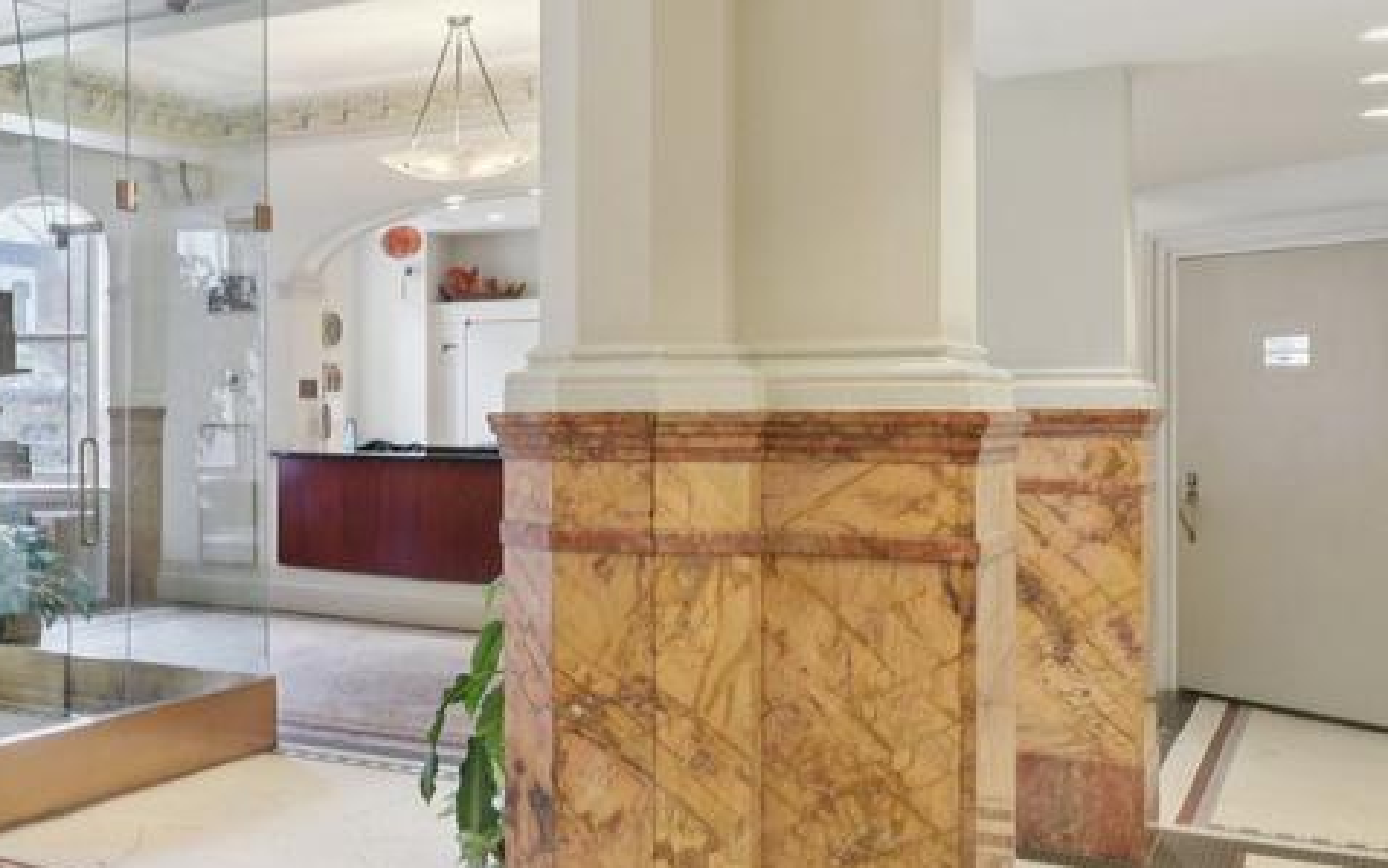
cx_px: -354
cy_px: 415
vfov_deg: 29.9
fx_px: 1627
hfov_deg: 34.7
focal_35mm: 43
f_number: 8
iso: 400
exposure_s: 1/5
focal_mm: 14
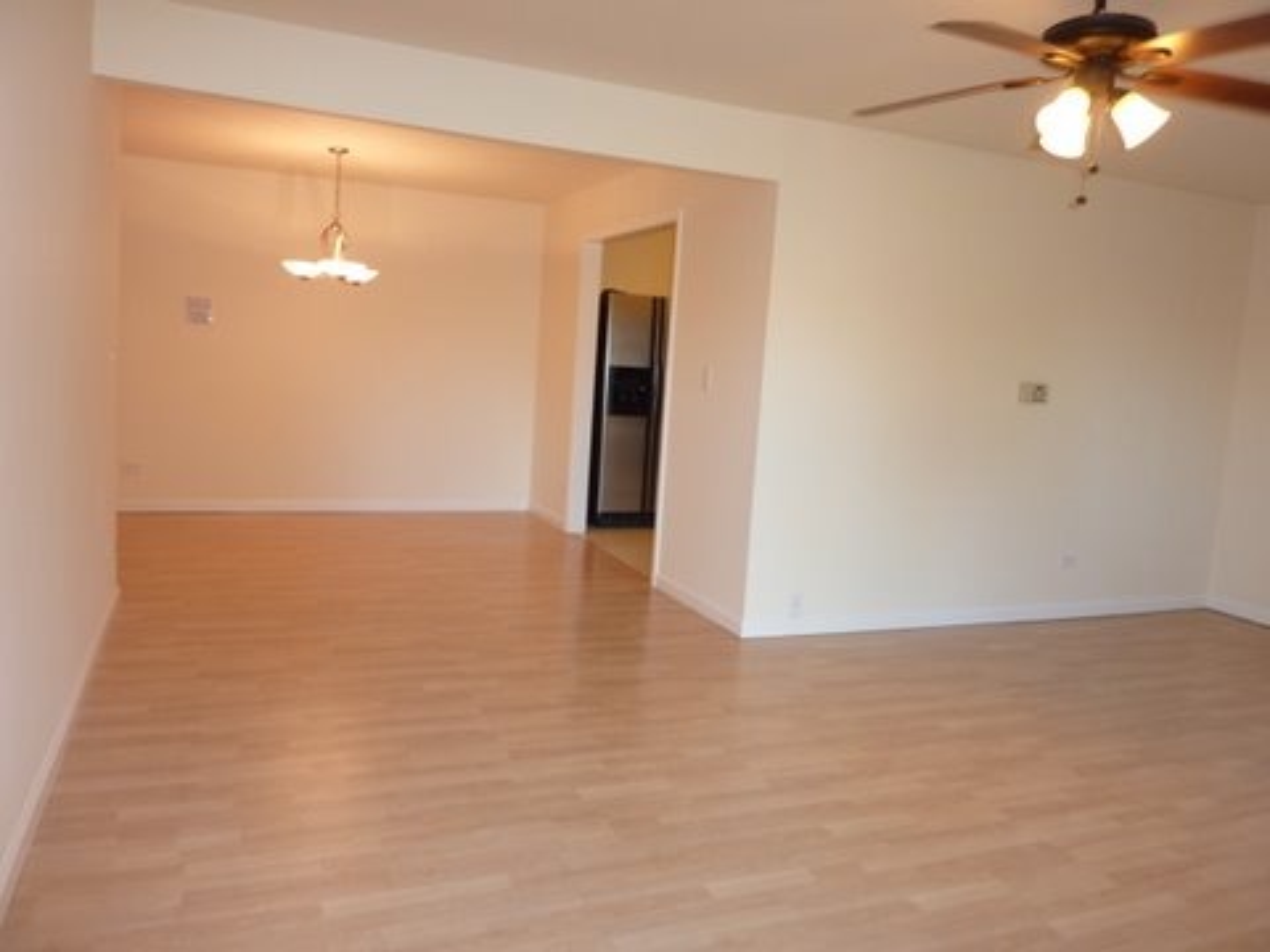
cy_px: 476
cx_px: 635
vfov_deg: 54.9
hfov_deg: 69.4
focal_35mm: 25
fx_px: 917
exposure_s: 1/30
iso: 200
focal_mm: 4.1
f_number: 3.3
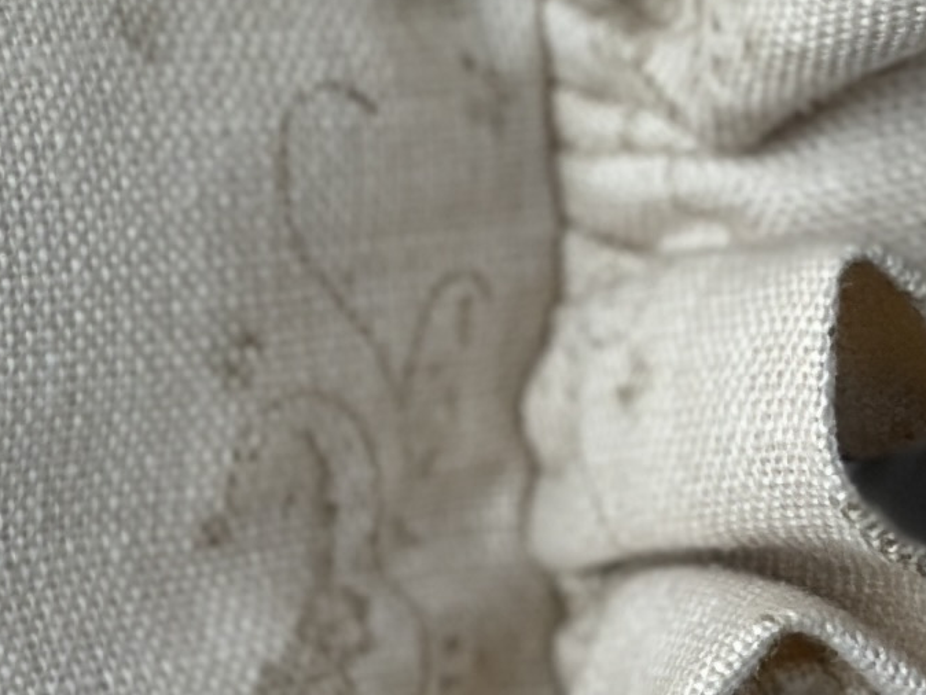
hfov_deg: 6.9
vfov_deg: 5.1
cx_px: 158
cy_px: -635
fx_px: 7680
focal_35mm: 287
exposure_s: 1/100
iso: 64
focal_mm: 6.86
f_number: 1.78
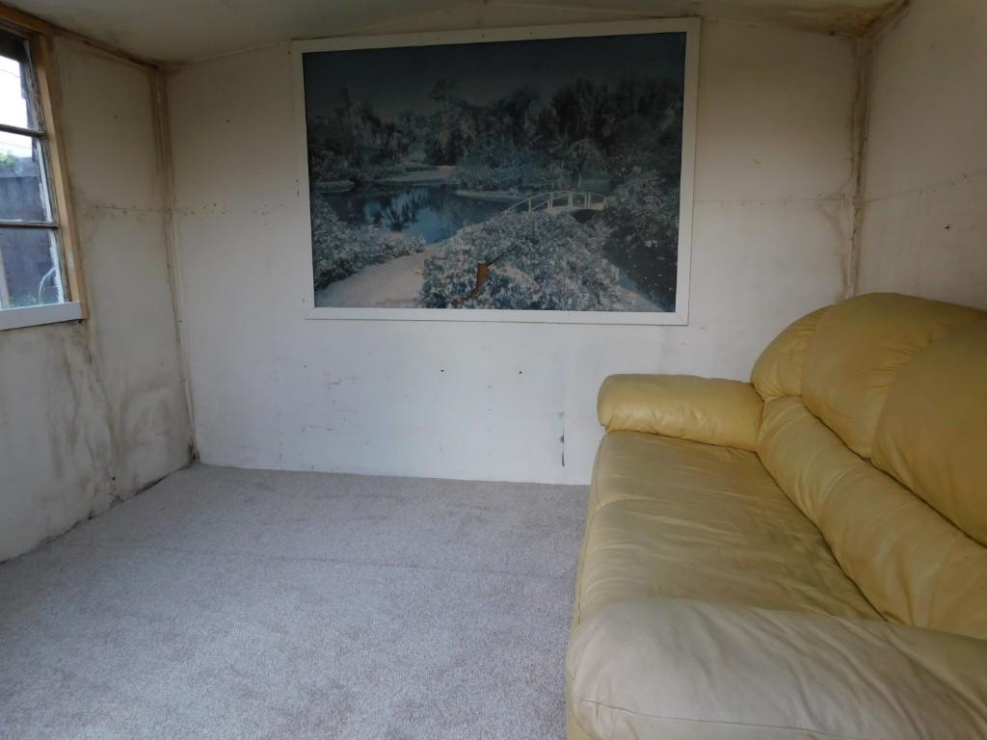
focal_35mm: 23
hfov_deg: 73.9
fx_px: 656
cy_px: 370
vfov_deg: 58.9
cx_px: 494
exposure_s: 1/50
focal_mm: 4
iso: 125
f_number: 3
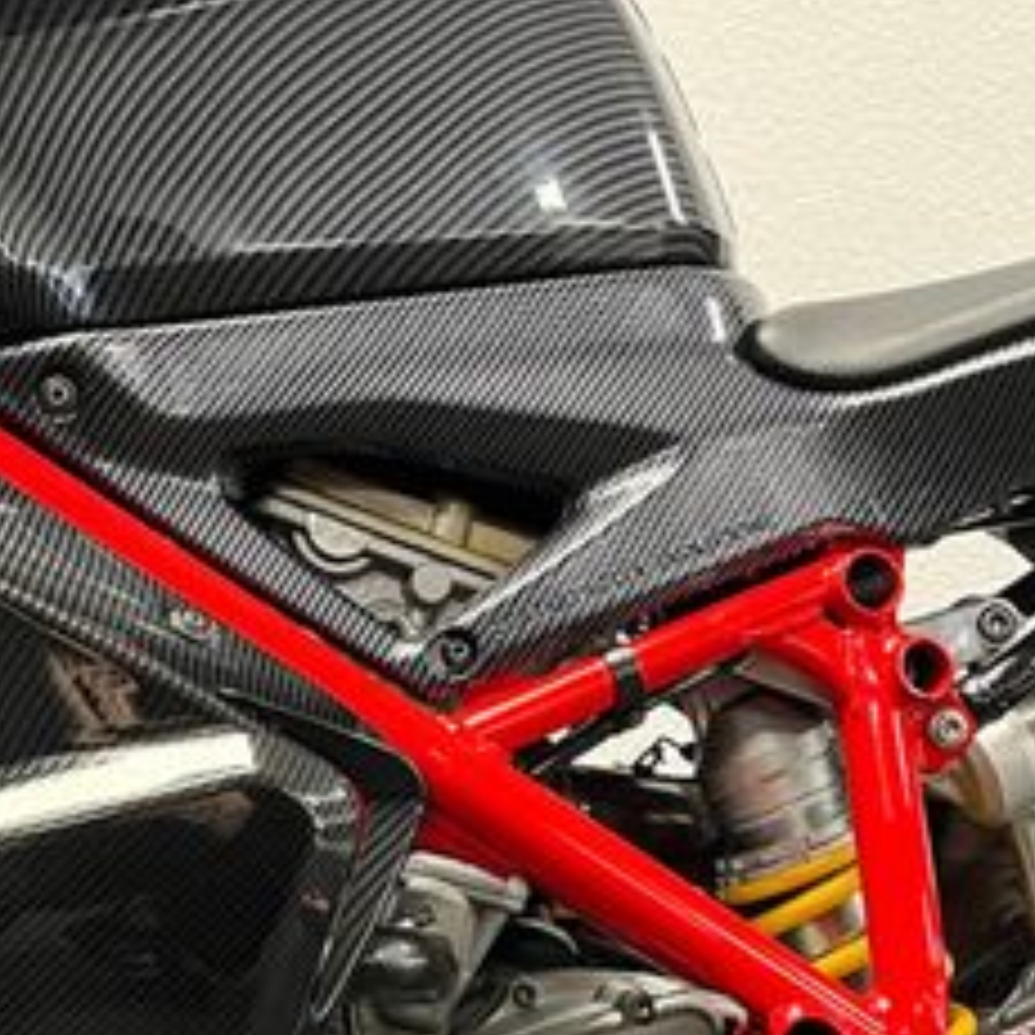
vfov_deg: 26.3
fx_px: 2165
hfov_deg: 26.5
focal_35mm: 64
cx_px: 256
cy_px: 864
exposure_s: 1/33
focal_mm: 5.1
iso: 400
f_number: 1.6
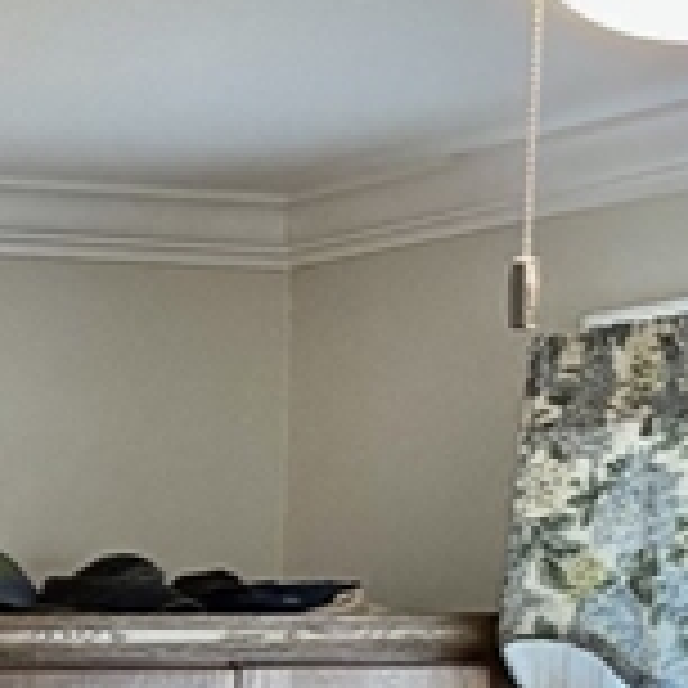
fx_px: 3463
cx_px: -657
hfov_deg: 10.5
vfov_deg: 10.3
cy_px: 1470
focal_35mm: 154
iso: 200
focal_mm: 5.96
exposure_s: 1/60
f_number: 1.6
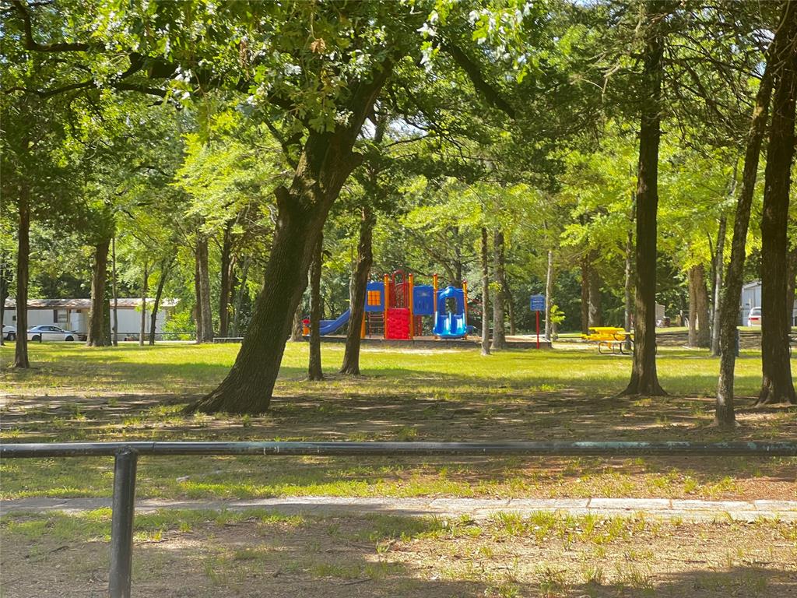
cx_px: 398
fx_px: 1773
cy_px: 299
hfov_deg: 25.3
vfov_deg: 19.1
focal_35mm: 77
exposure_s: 1/99
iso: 64
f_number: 2.8
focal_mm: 9
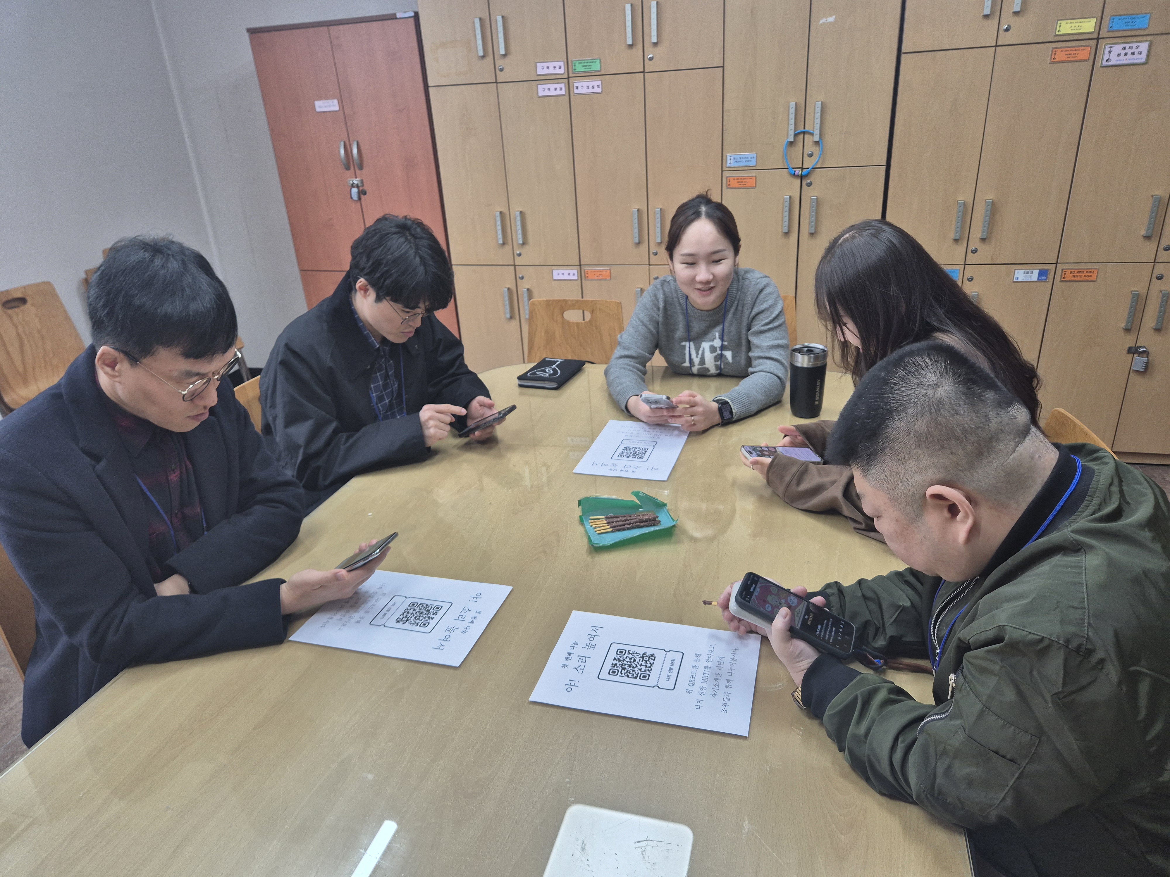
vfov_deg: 58.9
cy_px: 438
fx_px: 777
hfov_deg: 73.9
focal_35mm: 23
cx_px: 585
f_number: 1.8
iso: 64
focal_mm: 5.4
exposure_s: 1/120
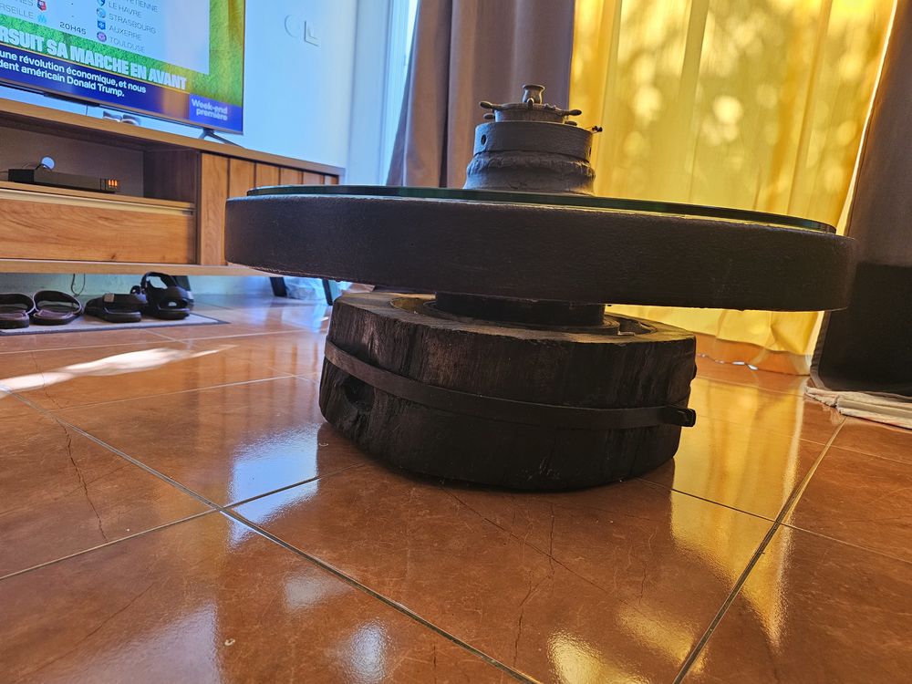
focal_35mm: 23
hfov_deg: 73.9
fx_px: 606
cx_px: 456
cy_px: 342
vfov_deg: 58.9
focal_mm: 6.3
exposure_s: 1/142
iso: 500
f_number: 1.7
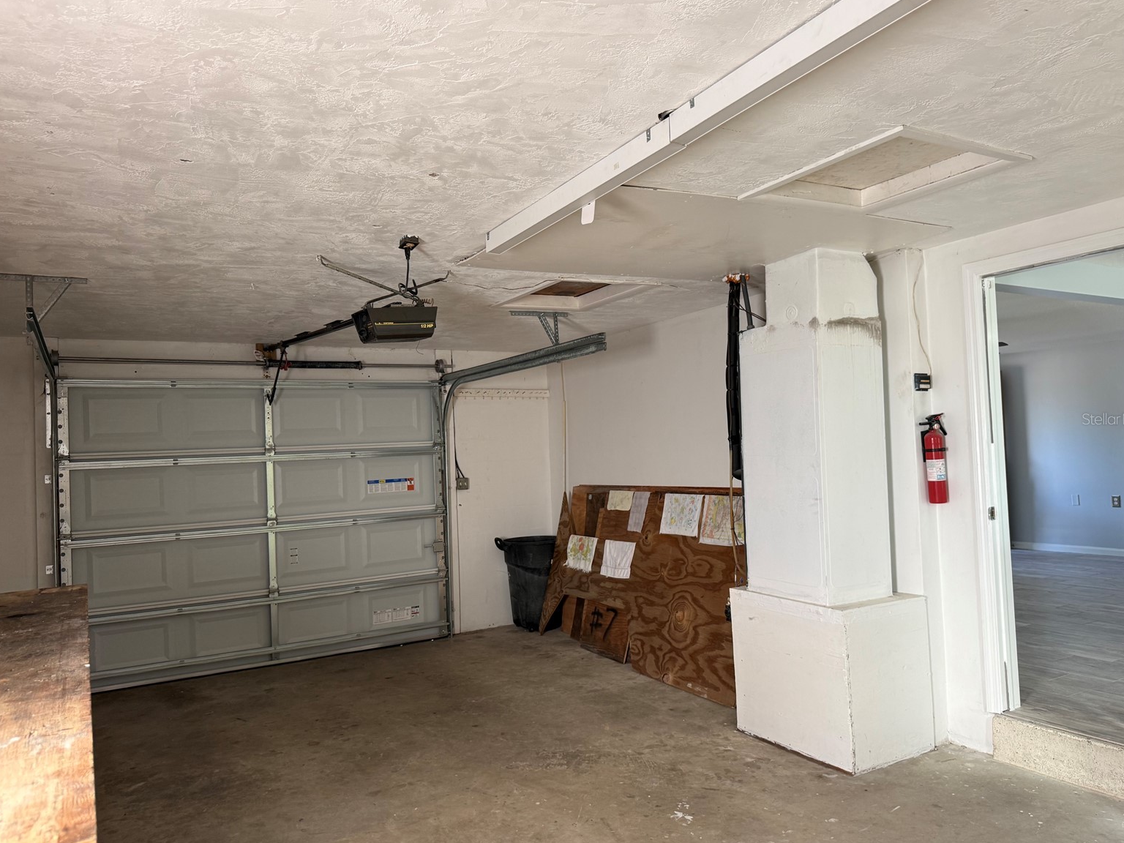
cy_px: 419
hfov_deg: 69.4
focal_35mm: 25
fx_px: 812
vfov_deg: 54.9
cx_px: 566
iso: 160
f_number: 1.78
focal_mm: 6.76
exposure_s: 1/121
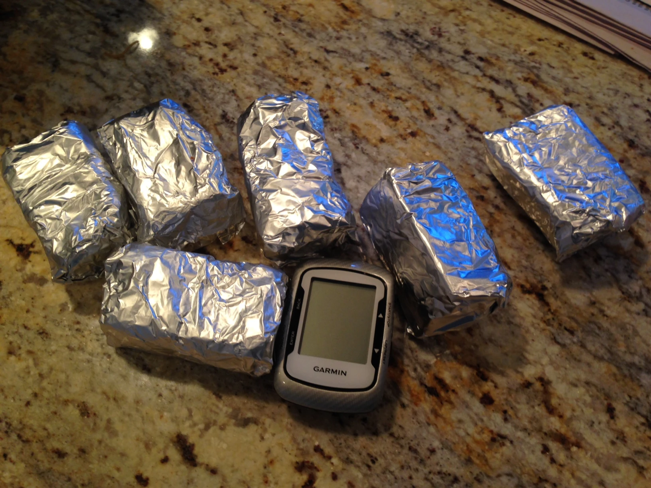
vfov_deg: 42.9
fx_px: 621
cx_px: 326
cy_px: 244
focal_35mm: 33
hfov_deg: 55.4
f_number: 2.4
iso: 64
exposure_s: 1/20
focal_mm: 4.12
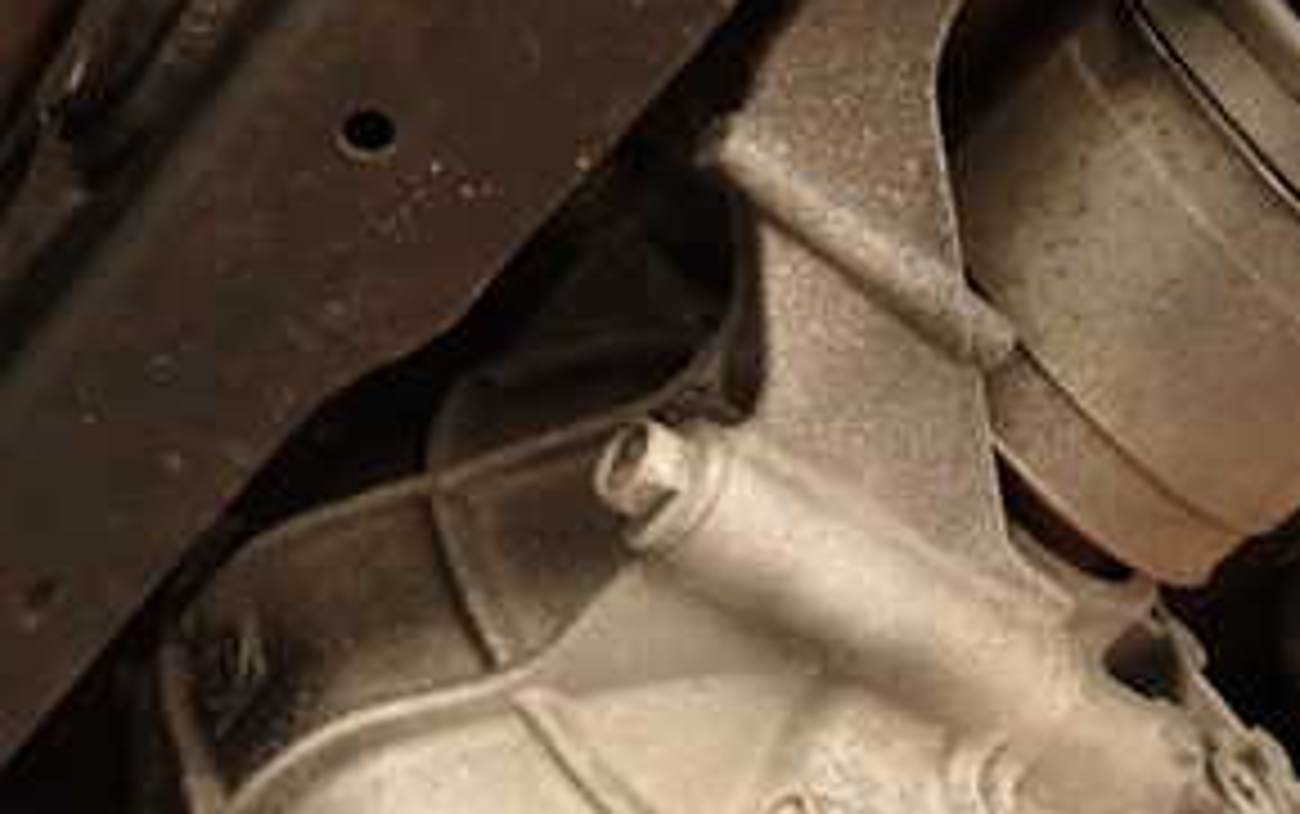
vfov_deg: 23.4
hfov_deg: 36.6
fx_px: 1950
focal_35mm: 55
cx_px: 846
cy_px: 571
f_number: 2
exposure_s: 1/30
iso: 200
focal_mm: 4.5
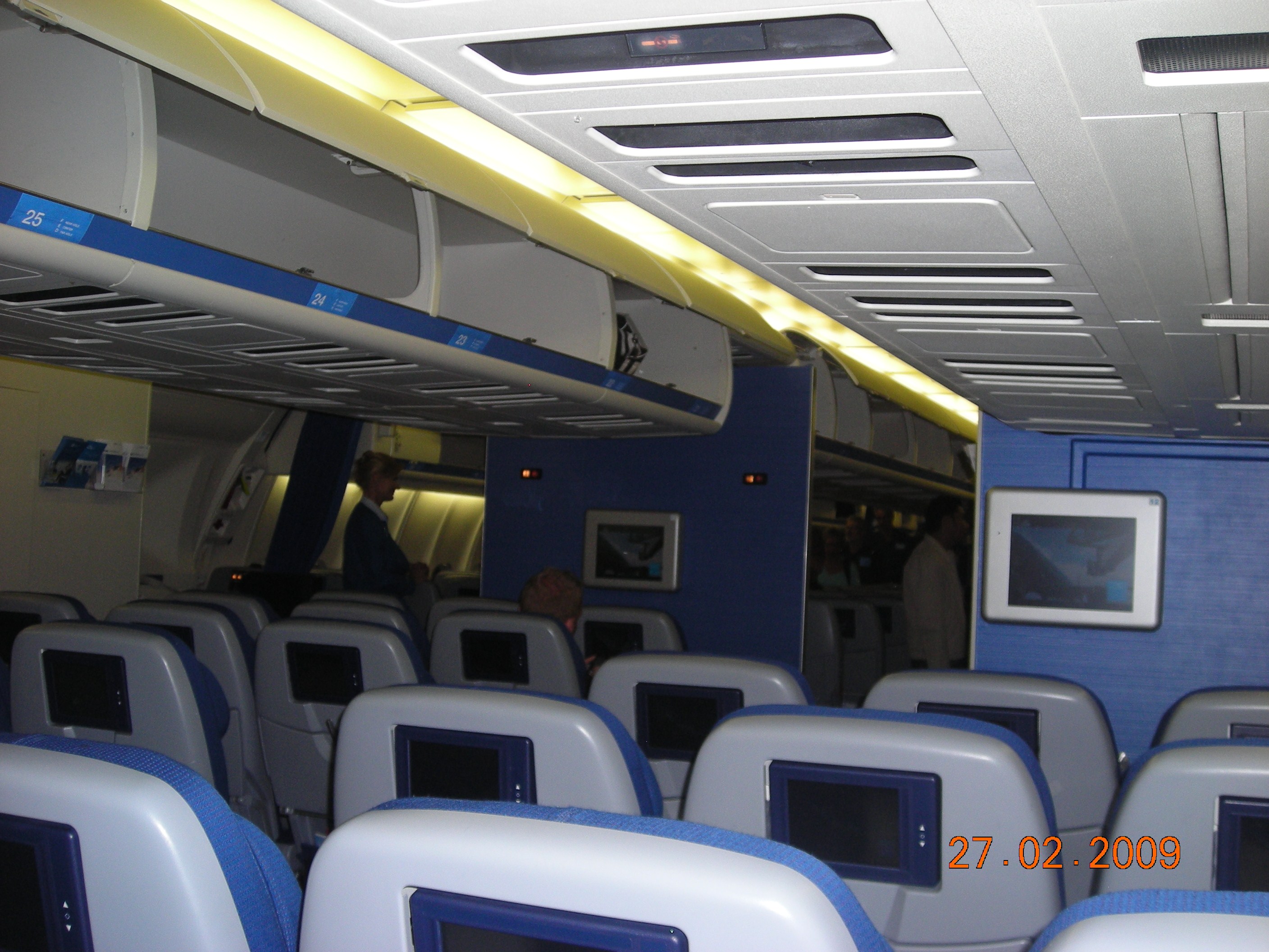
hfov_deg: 49.0
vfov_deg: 37.7
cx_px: 634
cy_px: 476
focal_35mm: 38
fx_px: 1393
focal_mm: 6.3
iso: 104
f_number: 3.2
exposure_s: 1/60
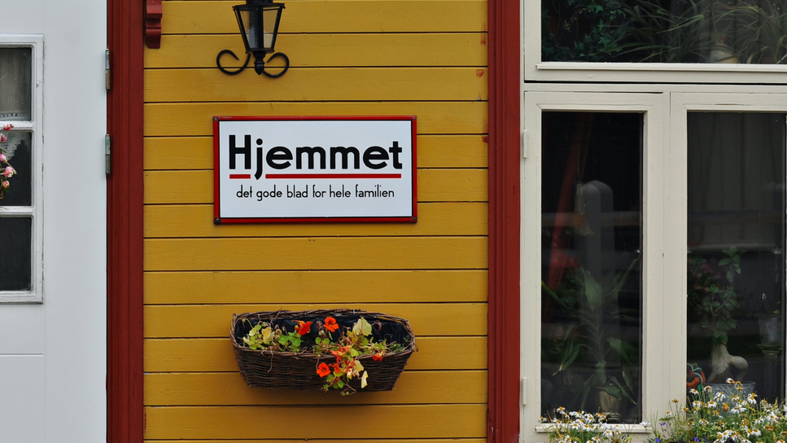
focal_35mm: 123
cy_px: 299
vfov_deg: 9.8
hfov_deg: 17.3
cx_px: 197
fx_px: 2567
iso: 200
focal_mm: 70
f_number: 5
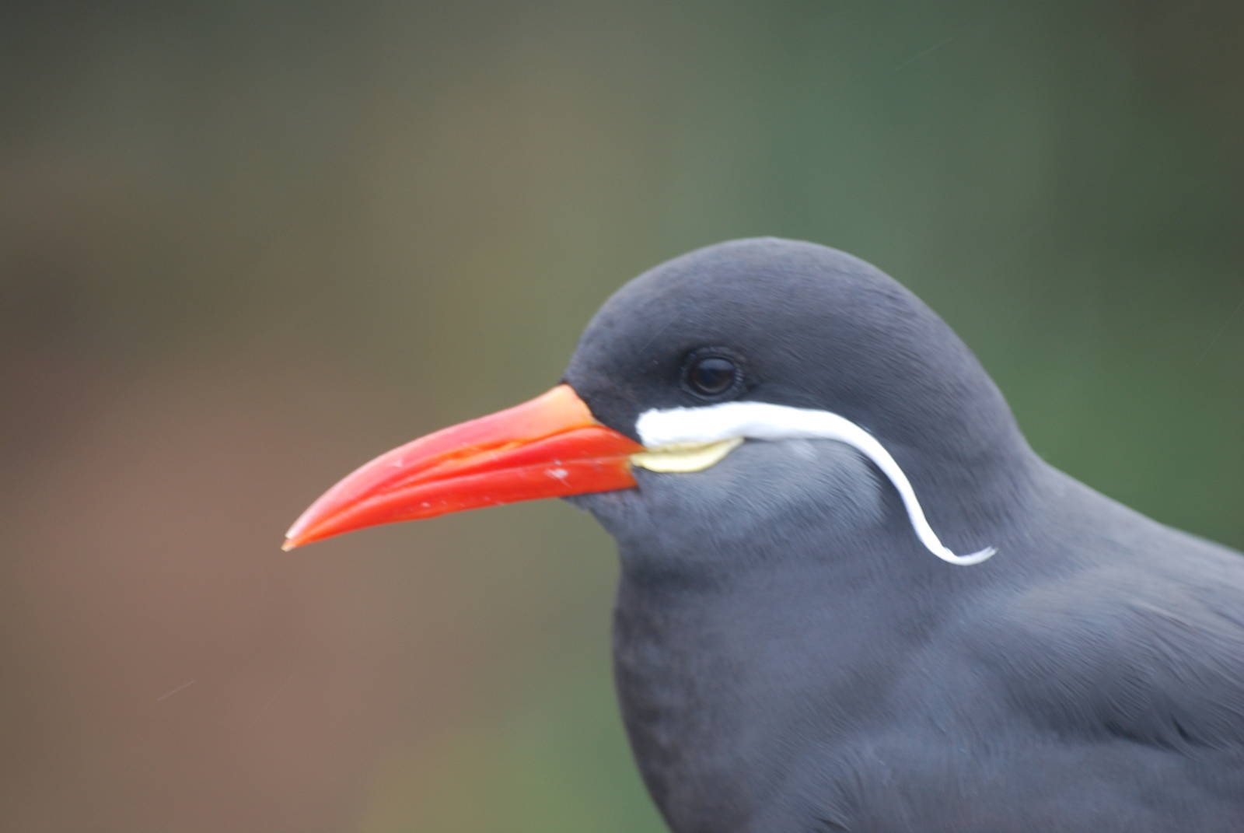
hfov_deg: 4.6
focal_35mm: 450
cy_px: 416
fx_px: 15568
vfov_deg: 3.1
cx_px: 622
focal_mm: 300
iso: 250
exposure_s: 1/125
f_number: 5.6
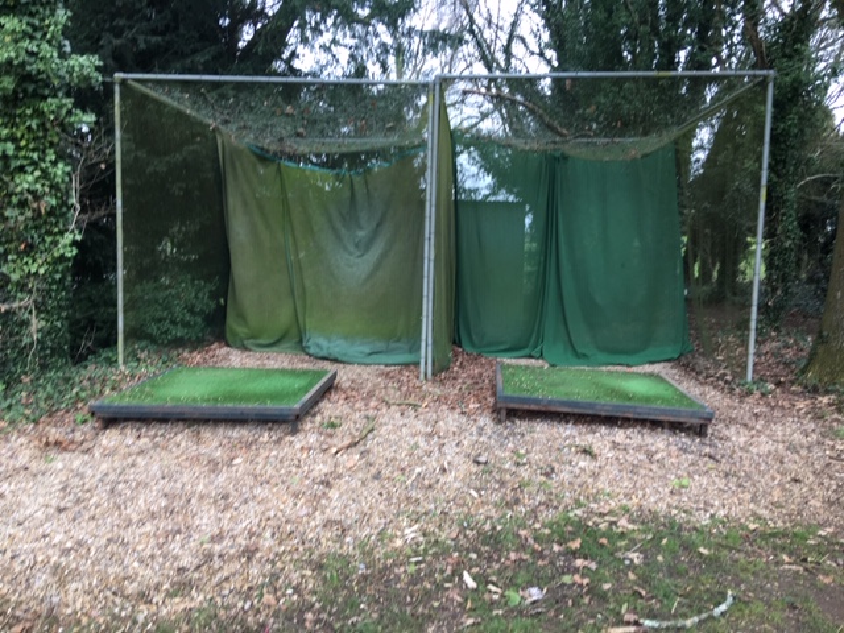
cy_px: 316
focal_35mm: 29
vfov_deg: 48.2
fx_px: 707
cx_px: 422
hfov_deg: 61.7
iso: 32
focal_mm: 4.15
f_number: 2.2
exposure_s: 1/100
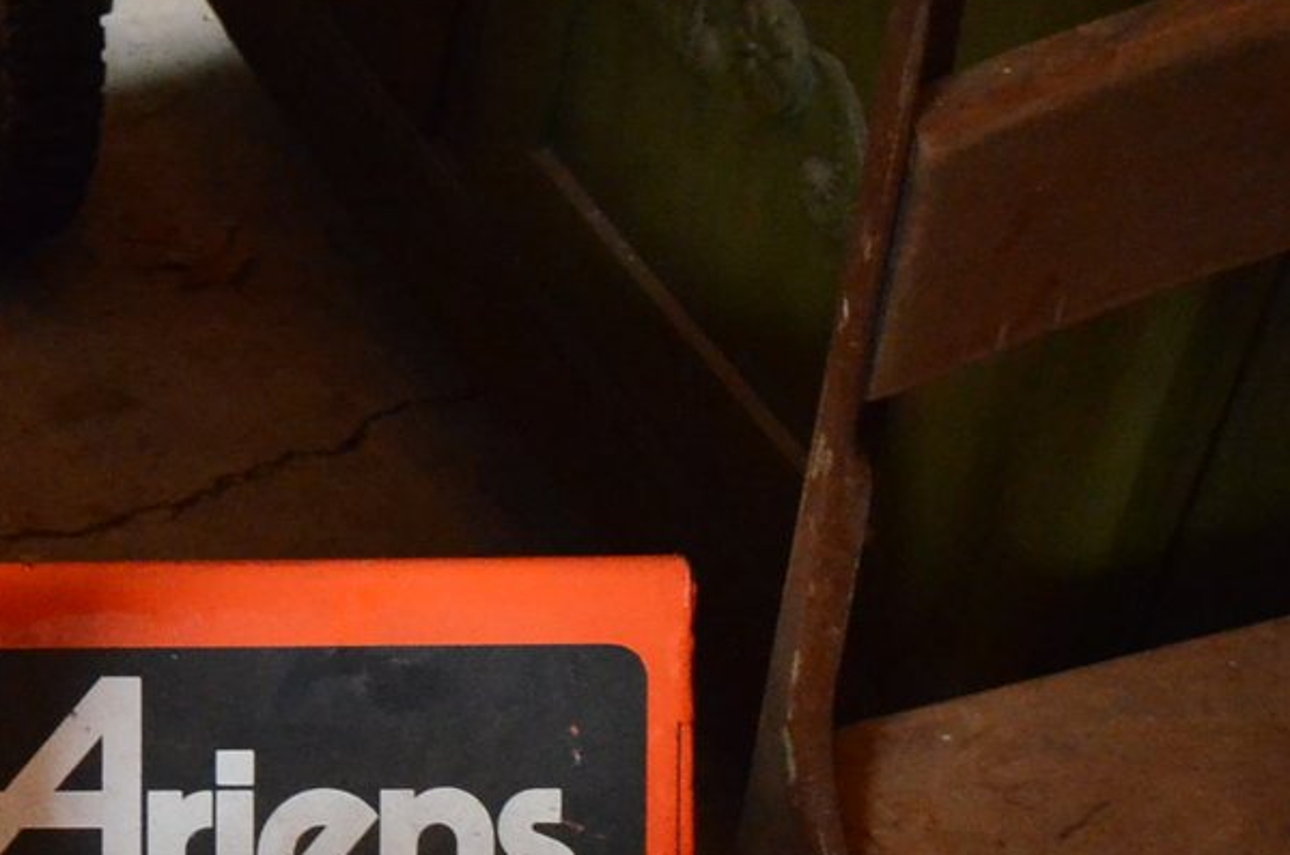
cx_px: 4
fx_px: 3684
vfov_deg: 12.8
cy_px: 1091
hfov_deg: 19.3
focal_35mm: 103
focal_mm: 24
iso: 5000
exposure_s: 1/30
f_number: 6.3
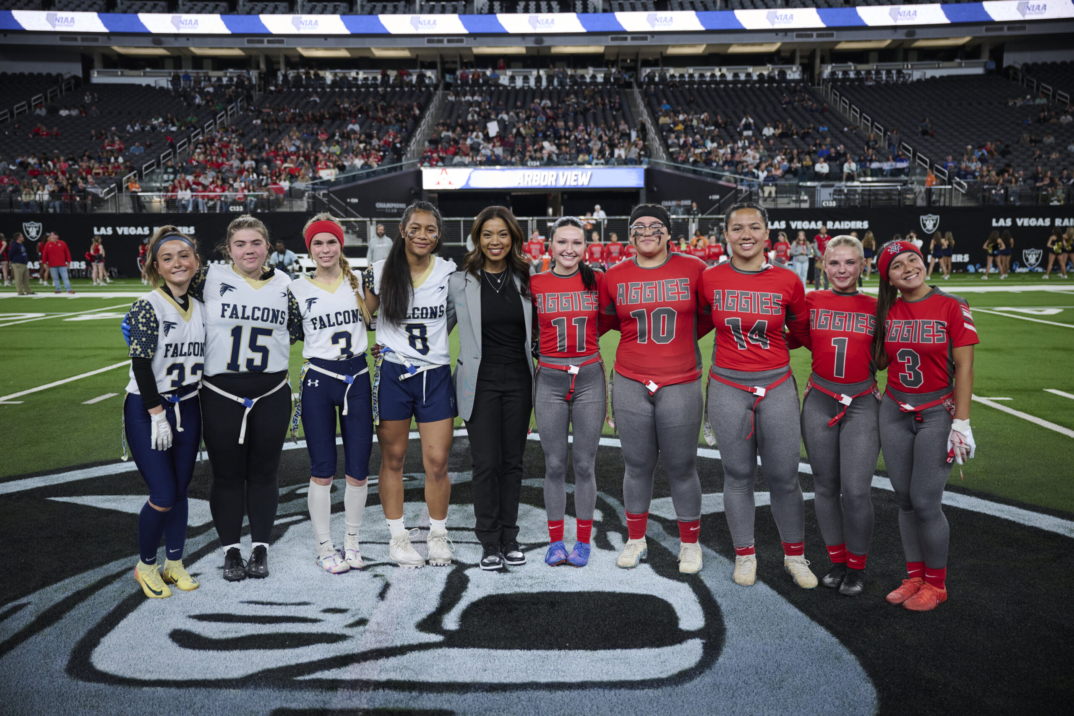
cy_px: 358
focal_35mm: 35
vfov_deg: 37.9
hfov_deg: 54.4
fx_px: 1044
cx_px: 537
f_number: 2.8
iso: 1600
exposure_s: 1/1250
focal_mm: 35
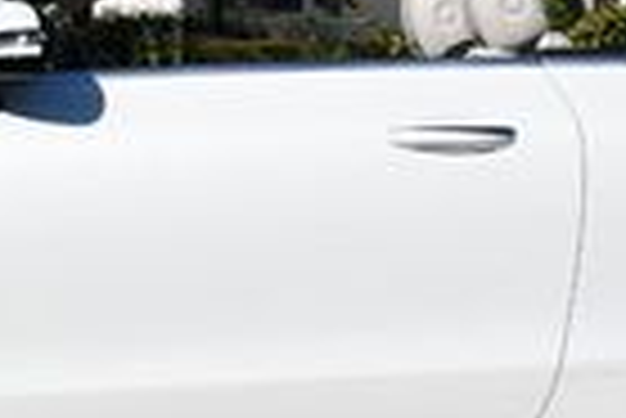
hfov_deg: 10.1
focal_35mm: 203
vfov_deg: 6.7
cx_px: 279
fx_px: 3534
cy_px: -117
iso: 100
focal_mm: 22
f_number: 10
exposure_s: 1/400
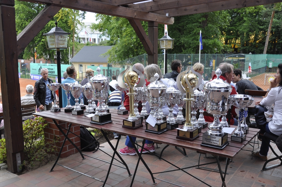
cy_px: 92
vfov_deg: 38.8
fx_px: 266
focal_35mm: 34
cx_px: 139
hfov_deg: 55.8
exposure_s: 1/125
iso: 280
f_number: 5.6
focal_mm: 22
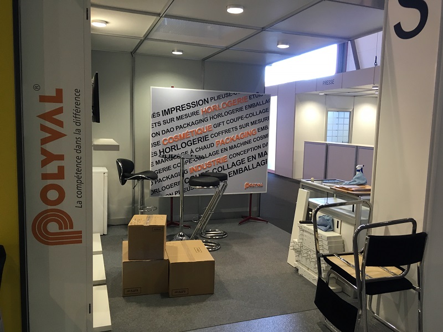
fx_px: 371
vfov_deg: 48.2
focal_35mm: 29
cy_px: 166
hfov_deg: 61.7
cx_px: 222
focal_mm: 4.15
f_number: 2.2
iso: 125
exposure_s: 1/33
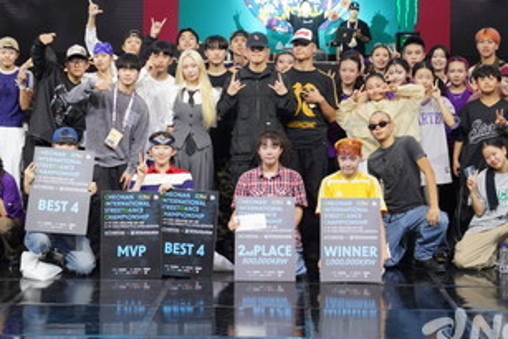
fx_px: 1271
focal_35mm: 90
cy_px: 49
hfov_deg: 22.6
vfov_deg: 15.1
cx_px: 248
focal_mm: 46
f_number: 5.6
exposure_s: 1/100
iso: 640
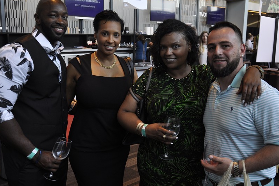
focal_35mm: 41
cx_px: 141
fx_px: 318
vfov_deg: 32.6
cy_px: 91
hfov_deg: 47.4
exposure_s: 1/60
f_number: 5
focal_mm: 22
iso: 400
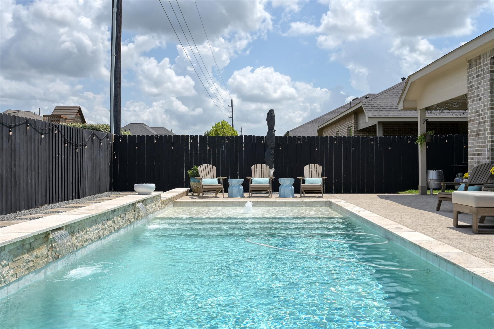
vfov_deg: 43.6
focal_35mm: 30
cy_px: 164
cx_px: 247
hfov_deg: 61.9
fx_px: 412
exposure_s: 1/8000
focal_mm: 30
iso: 640
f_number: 9
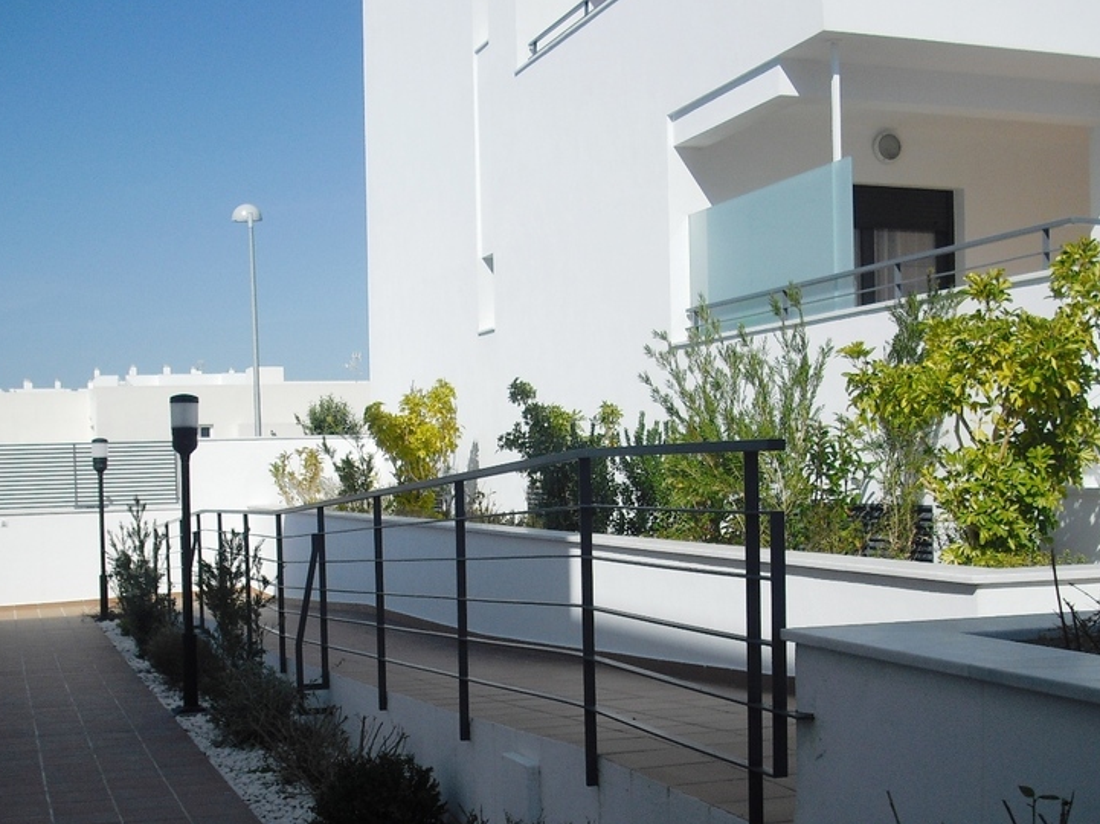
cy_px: 552
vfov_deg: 26.8
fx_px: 1715
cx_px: 543
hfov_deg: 35.6
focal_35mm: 54
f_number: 5.6
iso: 64
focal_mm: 6.2
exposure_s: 1/640
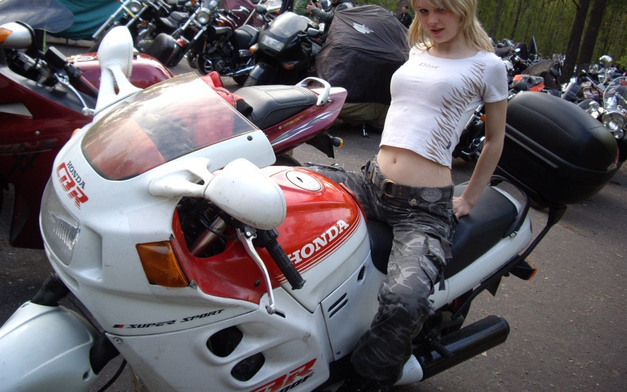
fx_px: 701
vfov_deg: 31.2
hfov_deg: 48.2
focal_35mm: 41
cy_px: 157
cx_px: 314
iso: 100
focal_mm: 7.9
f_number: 2.8
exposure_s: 1/125
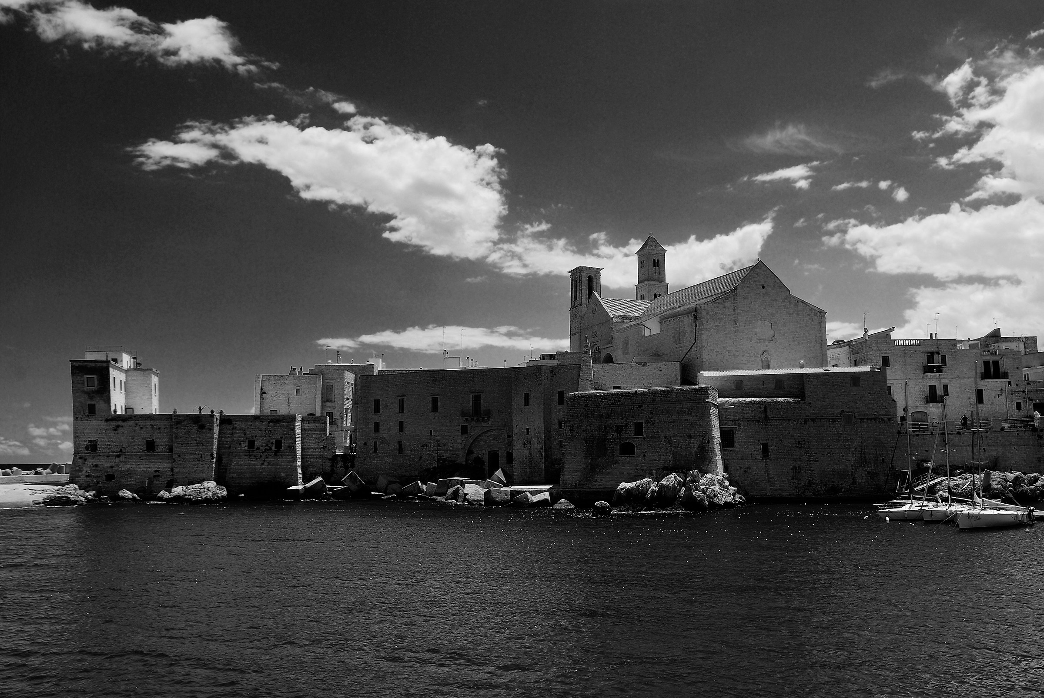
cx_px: 522
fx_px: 784
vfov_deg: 48.0
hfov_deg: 67.3
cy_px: 349
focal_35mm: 27
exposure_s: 1/320
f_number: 9
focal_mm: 18
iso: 100
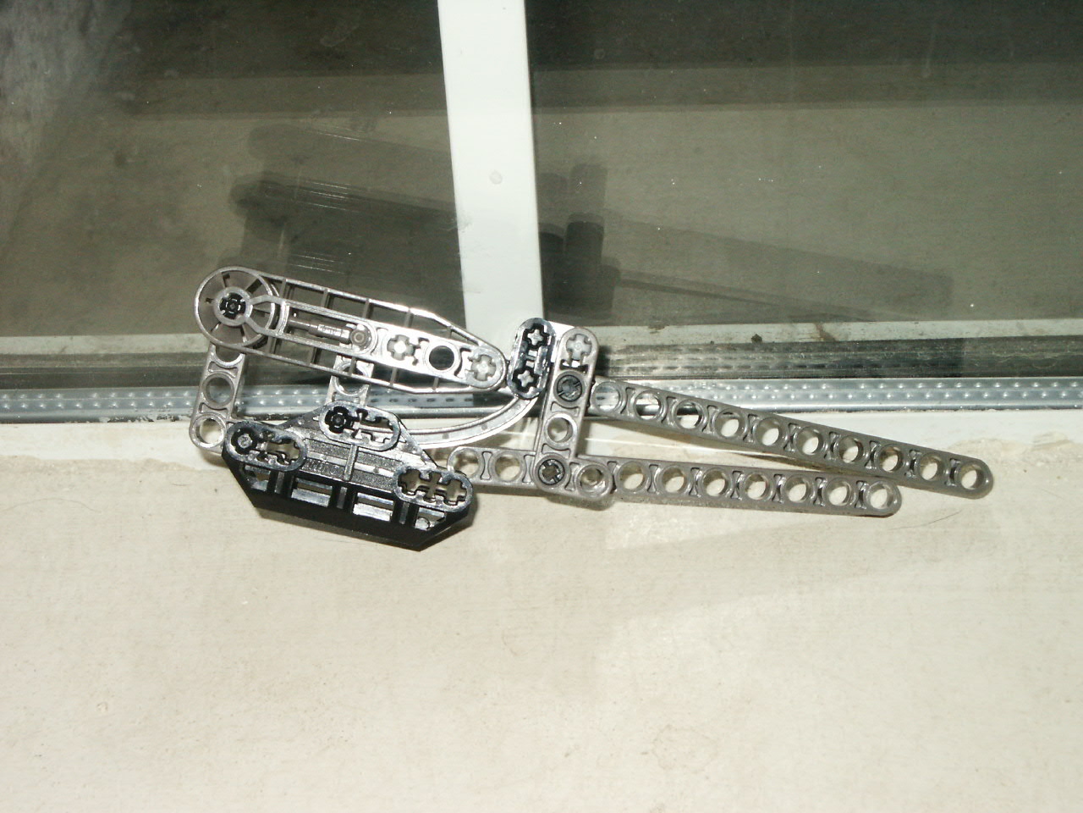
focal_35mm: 77
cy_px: 406
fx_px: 2409
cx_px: 542
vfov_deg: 19.1
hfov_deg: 25.3
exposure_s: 1/60
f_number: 8
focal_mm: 15.34
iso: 200
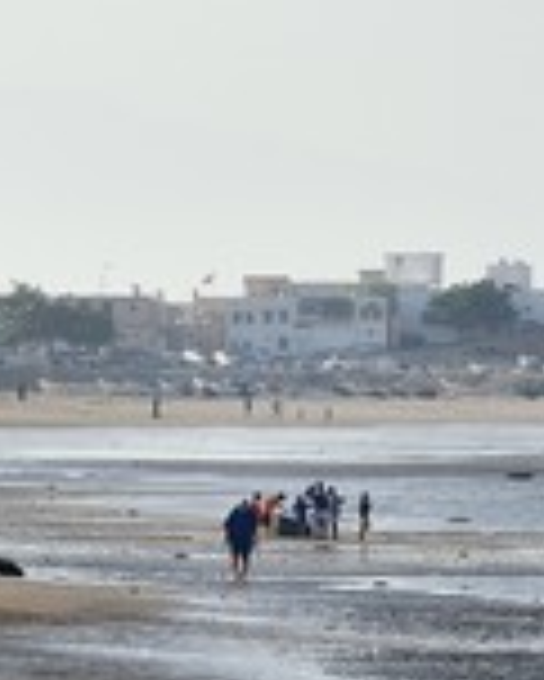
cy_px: 473
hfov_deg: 3.0
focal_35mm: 523
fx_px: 10515
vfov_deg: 3.7
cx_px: 148
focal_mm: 200
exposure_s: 1/320
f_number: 11
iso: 200
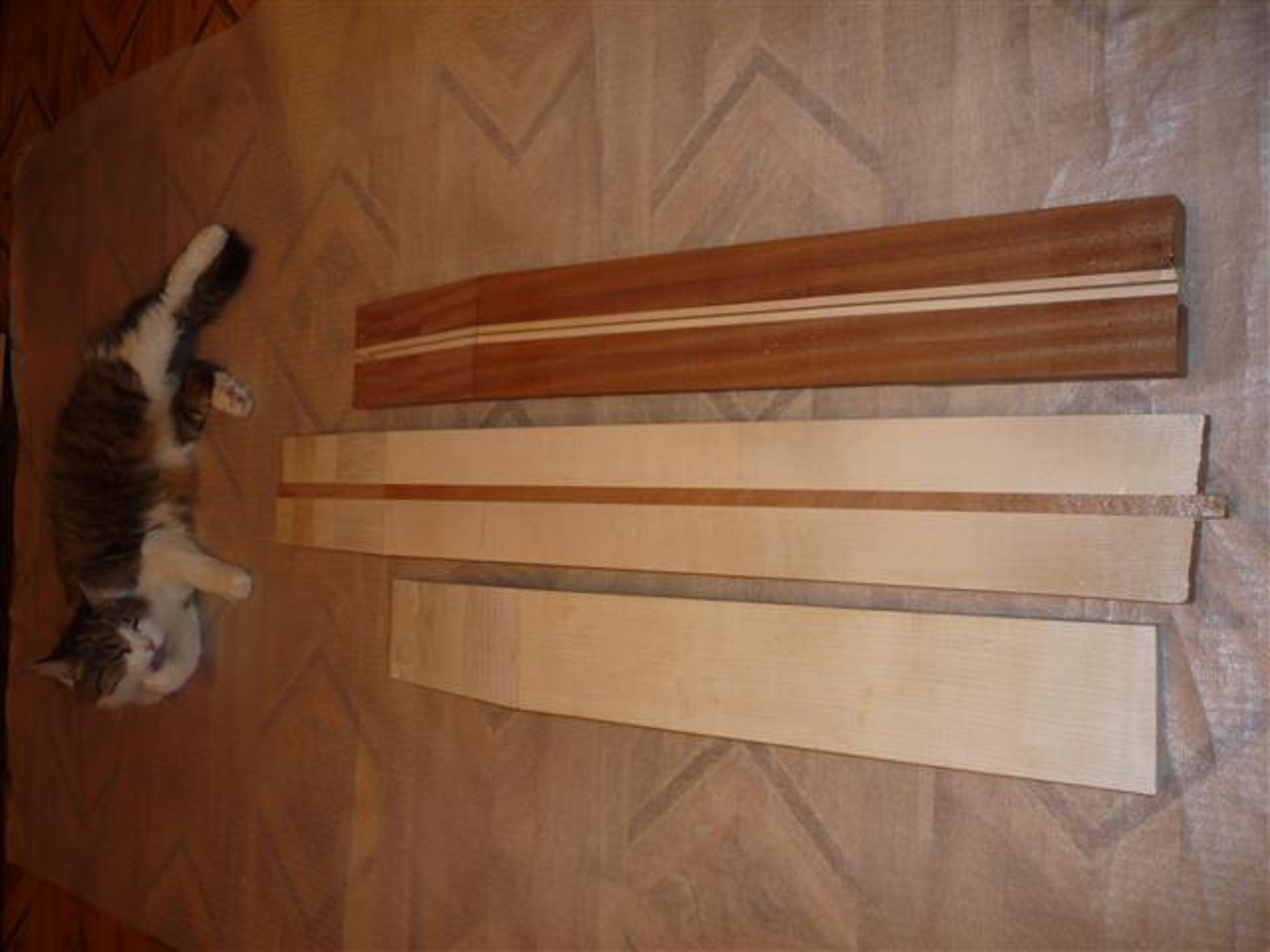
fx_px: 1101
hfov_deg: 60.0
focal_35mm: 30
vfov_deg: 46.8
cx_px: 635
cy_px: 476
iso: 100
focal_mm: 5.2
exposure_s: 1/30
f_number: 3.3
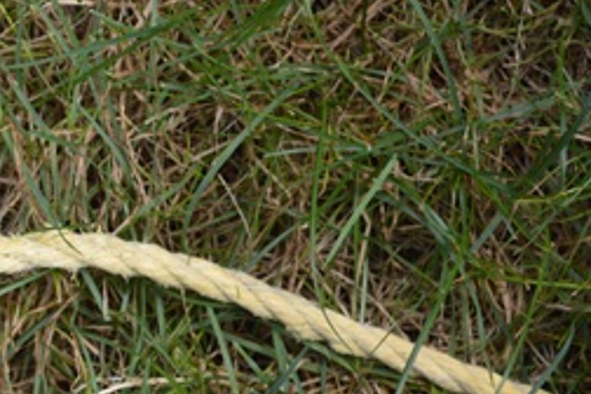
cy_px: 326
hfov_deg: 11.6
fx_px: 2856
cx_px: -128
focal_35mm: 174
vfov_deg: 7.9
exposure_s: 1/125
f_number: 5.6
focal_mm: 44
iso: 280
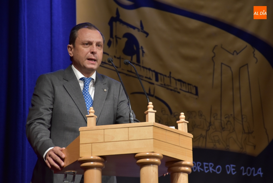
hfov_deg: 12.2
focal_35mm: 168
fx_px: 1275
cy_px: 92
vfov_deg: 8.2
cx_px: 136
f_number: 5.6
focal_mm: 112
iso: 1000
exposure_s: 1/60
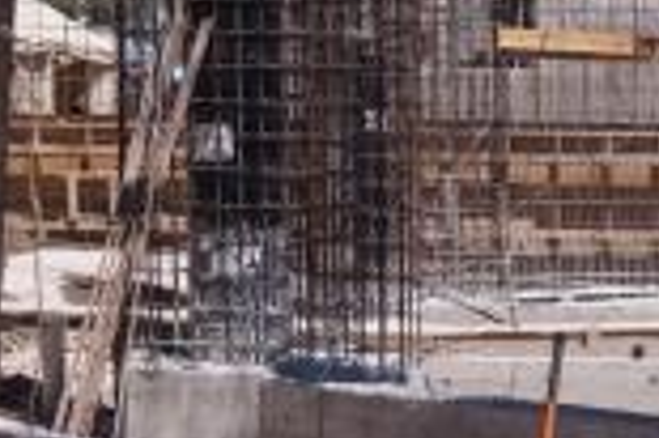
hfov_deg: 13.4
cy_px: 355
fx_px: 2743
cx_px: 731
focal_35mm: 150
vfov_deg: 9.1
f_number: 8
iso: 100
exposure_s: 1/400
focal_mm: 35
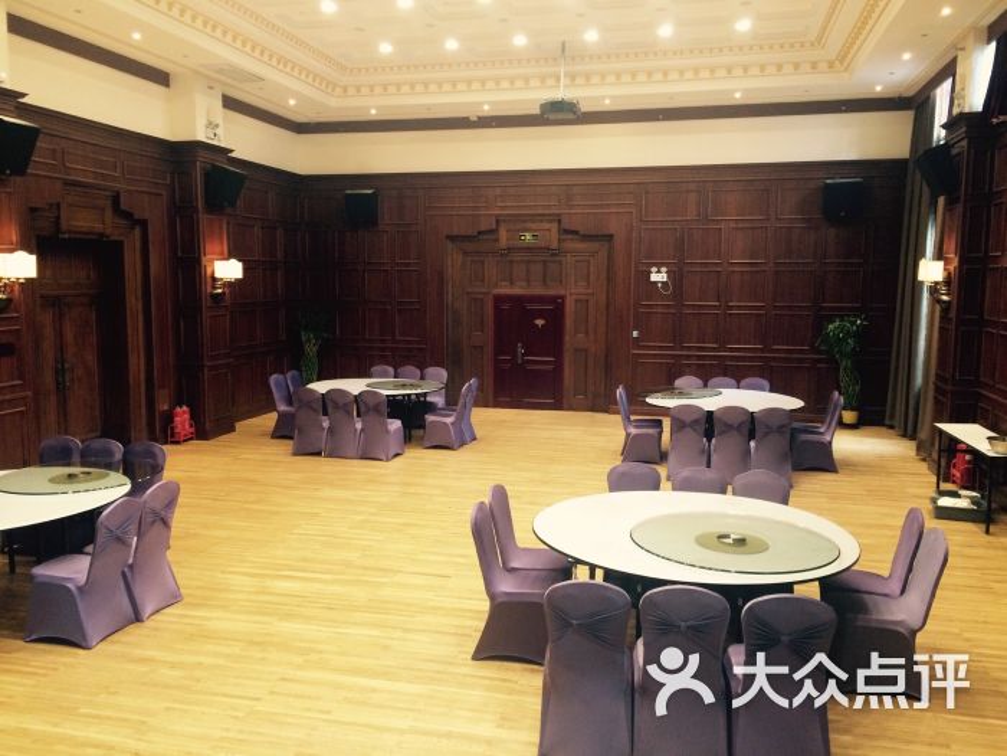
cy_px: 378
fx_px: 844
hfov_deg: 61.7
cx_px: 504
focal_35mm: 29
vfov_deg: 48.2
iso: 200
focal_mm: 4.15
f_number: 2.2
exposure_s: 1/33
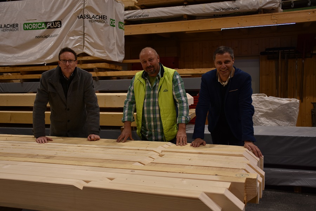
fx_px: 342
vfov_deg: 34.2
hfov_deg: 49.6
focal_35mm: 39
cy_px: 106
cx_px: 158
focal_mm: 26
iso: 250
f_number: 5
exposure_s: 1/60
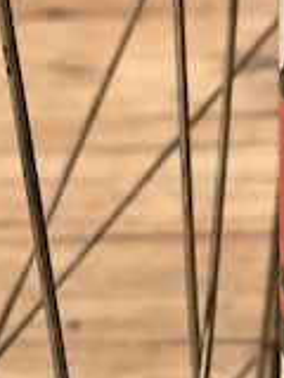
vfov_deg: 13.9
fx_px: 1531
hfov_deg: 10.4
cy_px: 7
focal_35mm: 140
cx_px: 341
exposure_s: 1/15
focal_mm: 3.99
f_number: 1.8
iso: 100
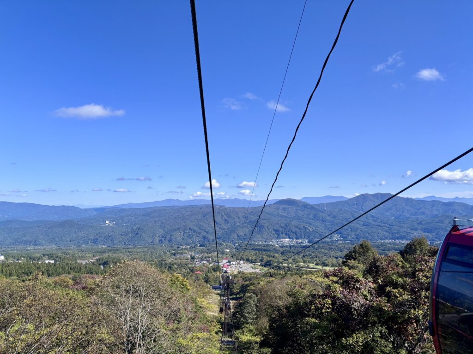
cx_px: 236
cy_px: 177
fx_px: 355
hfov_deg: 67.3
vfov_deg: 53.1
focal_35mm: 26
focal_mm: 5.96
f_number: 1.6
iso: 50
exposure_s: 1/1103
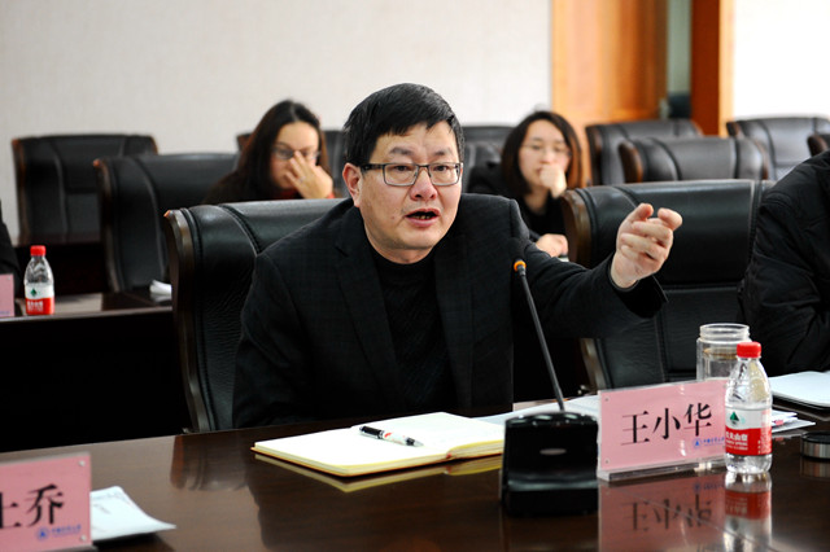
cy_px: 276
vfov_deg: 19.4
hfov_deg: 28.9
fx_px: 1613
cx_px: 415
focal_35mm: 70
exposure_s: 1/125
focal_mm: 70
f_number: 2.8
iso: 1000
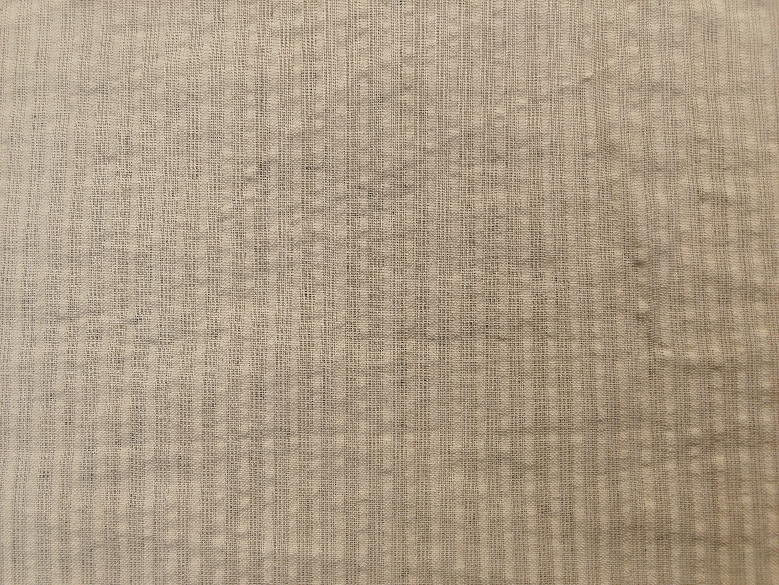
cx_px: 390
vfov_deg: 53.1
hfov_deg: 67.3
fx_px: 585
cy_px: 292
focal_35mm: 26
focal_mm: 2.78
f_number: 2
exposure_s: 1/100
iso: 100
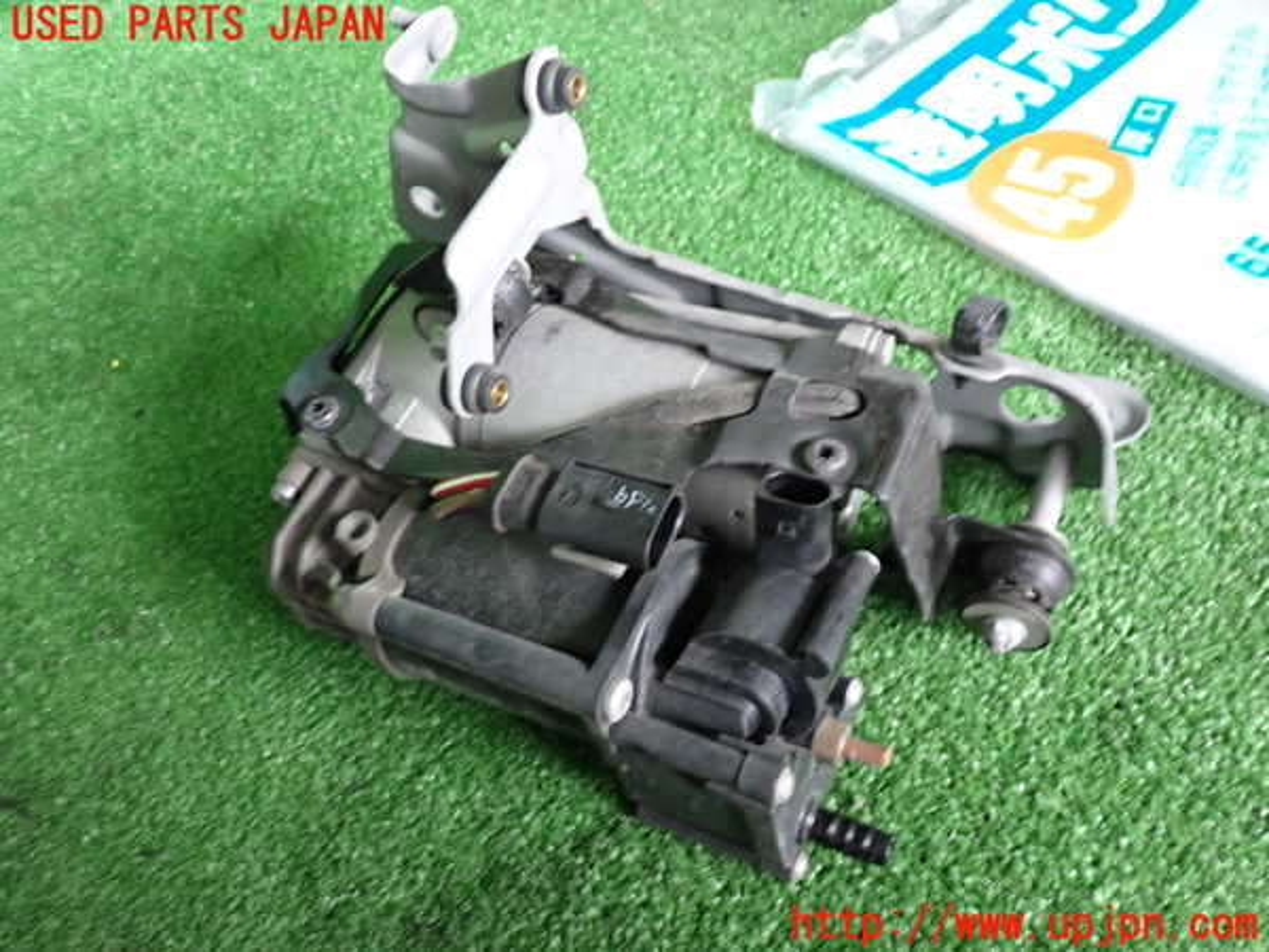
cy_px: 476
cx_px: 634
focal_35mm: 30
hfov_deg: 60.0
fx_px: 1100
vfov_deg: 46.8
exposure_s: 1/30
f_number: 2.3
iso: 320
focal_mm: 5.4
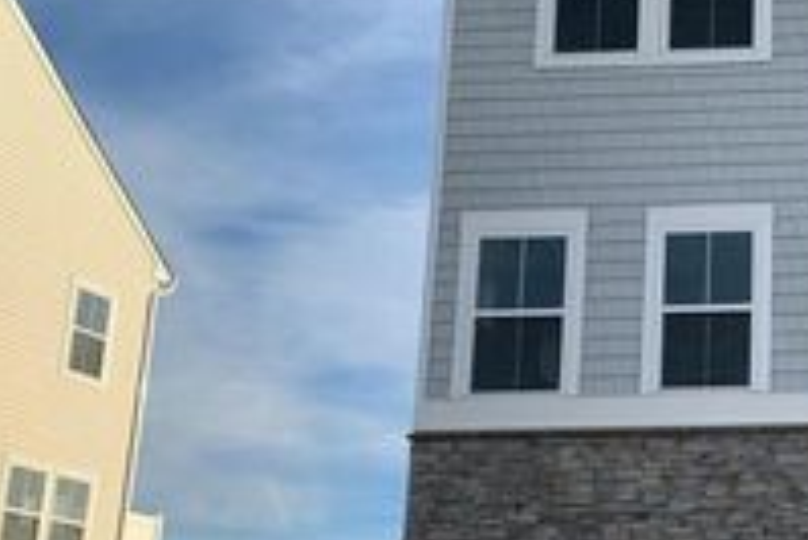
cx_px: 845
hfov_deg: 27.6
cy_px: 343
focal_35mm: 68
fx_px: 1527
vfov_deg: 20.0
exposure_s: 1/1427
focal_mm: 4.25
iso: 25
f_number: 1.8
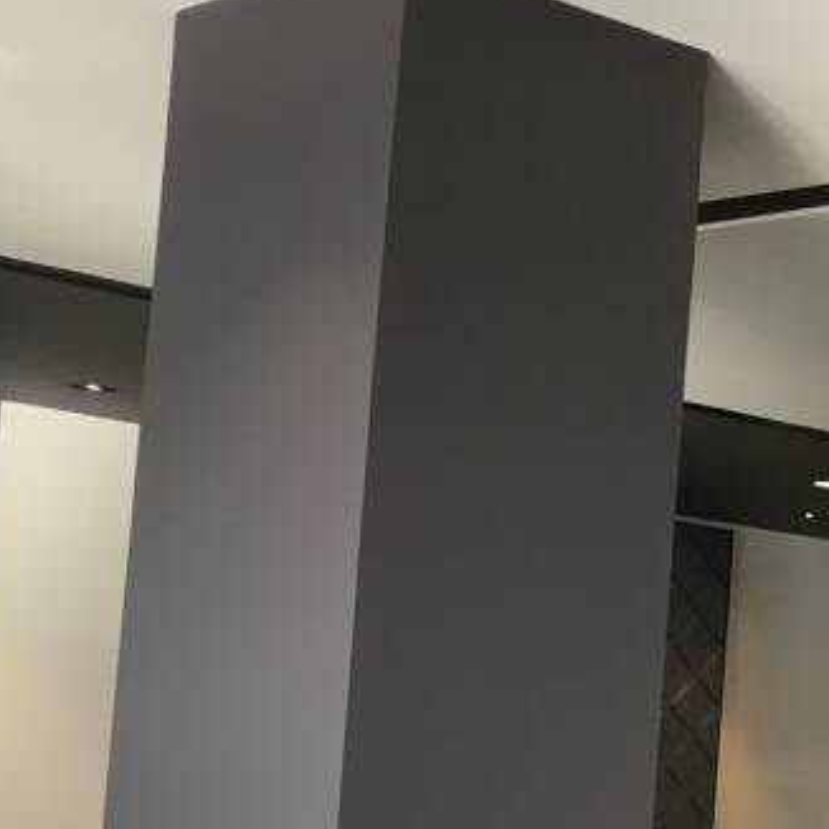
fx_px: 2547
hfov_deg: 18.2
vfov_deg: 18.4
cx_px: 768
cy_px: 553
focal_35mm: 94
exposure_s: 1/33
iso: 50
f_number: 2.2
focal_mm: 4.15
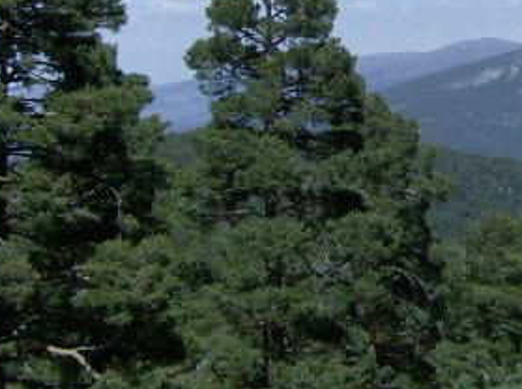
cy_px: 52
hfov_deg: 23.1
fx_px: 1249
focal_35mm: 83
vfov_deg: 17.5
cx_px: 455
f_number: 4.7
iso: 100
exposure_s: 1/1138
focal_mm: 6
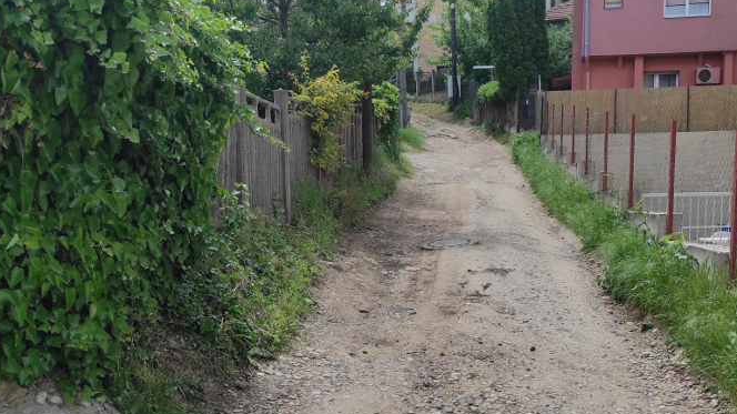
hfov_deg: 49.1
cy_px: 303
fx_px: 801
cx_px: 438
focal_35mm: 41
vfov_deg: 28.6
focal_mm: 5.43
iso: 100
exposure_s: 1/2291
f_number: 1.89
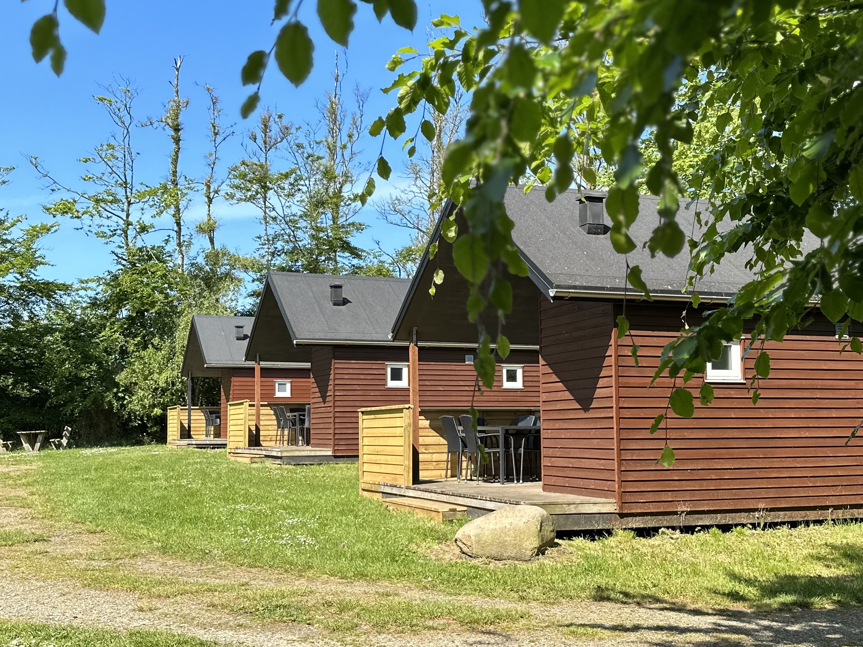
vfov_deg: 35.9
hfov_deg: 46.8
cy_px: 361
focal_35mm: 40
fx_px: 997
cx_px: 436
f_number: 1.78
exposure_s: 1/1988
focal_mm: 6.86
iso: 80
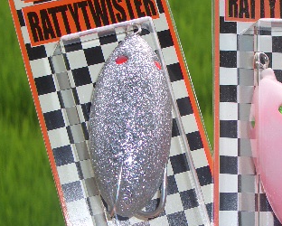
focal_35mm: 98
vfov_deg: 15.7
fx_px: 818
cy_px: 129
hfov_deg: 19.5
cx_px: 193
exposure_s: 1/250
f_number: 3.1
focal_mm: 8.2
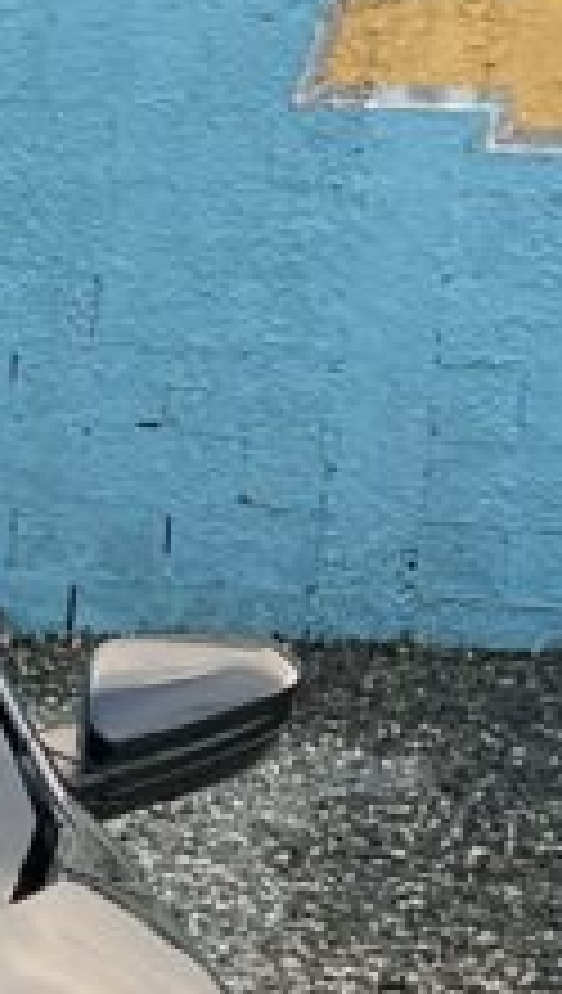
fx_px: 3324
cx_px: -764
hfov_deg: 8.8
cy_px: 1012
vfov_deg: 16.6
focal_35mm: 126
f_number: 1.6
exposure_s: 1/121
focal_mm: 5.1
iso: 125
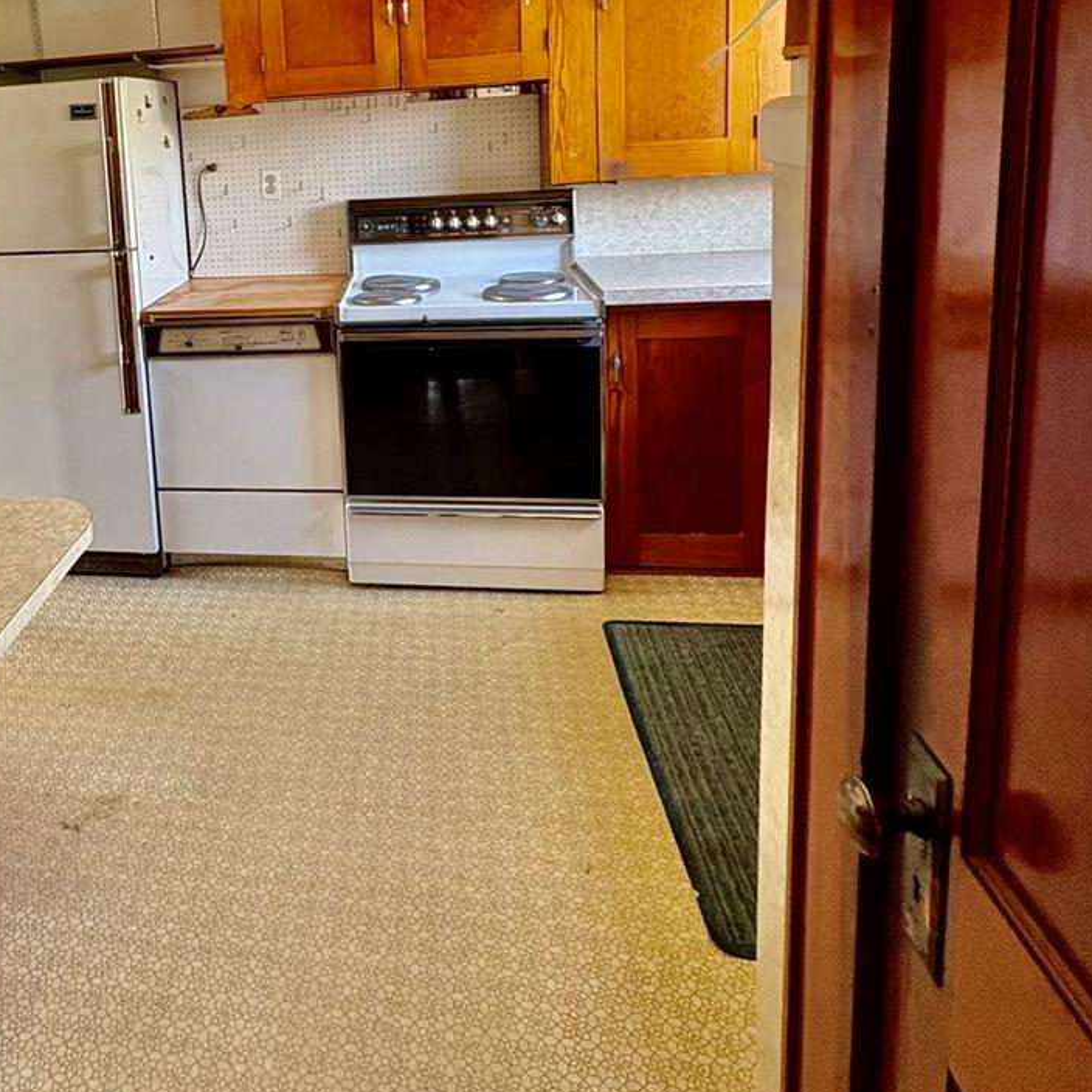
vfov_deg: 56.1
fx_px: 964
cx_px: 230
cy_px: 270
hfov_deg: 55.2
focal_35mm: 27
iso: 160
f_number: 2.2
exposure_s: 1/99
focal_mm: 2.22
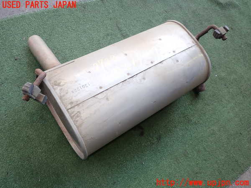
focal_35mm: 30
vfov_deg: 46.8
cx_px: 126
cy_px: 94
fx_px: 218
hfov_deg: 60.0
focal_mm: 5.4
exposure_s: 1/60
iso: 100
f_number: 2.3
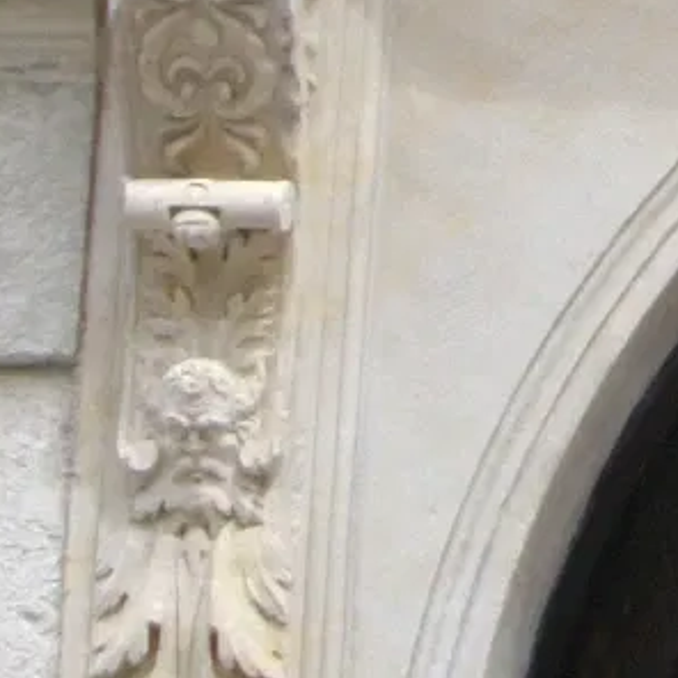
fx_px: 5008
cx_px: 1500
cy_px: -312
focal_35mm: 226
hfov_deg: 7.4
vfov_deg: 7.6
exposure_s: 1/500
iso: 100
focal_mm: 6.2
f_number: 2.8
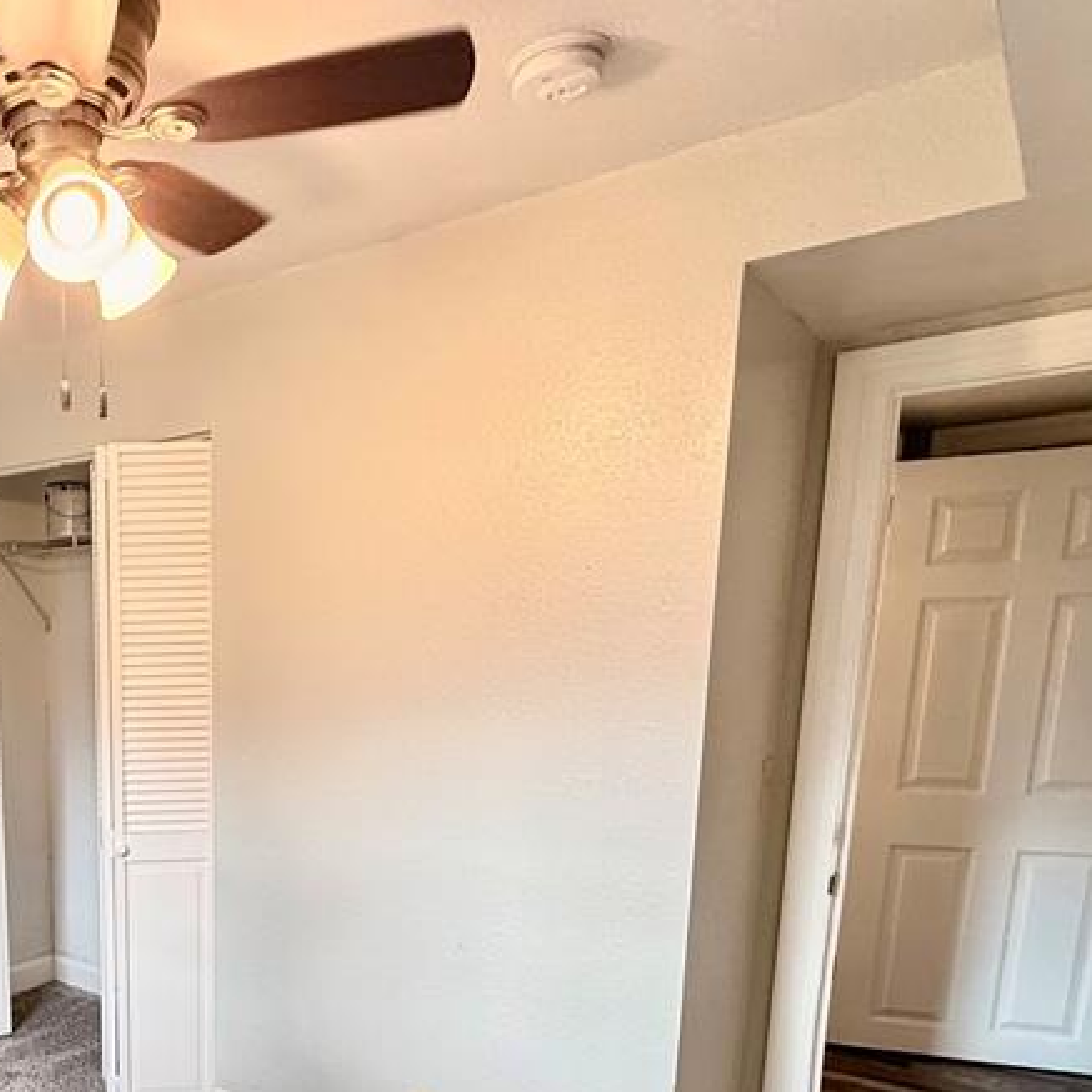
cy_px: 840
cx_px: 82
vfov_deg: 52.8
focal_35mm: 29
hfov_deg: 48.8
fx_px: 1035
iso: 160
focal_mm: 2.22
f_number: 2.2
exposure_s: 1/120
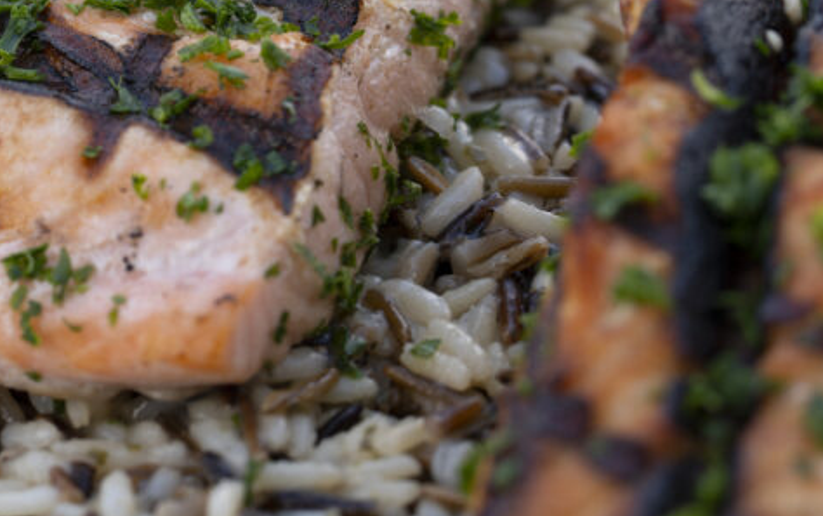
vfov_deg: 8.5
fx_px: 3457
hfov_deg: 13.5
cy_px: -53
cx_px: 78
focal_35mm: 154
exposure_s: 1/60
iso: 50
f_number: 5.6
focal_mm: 70
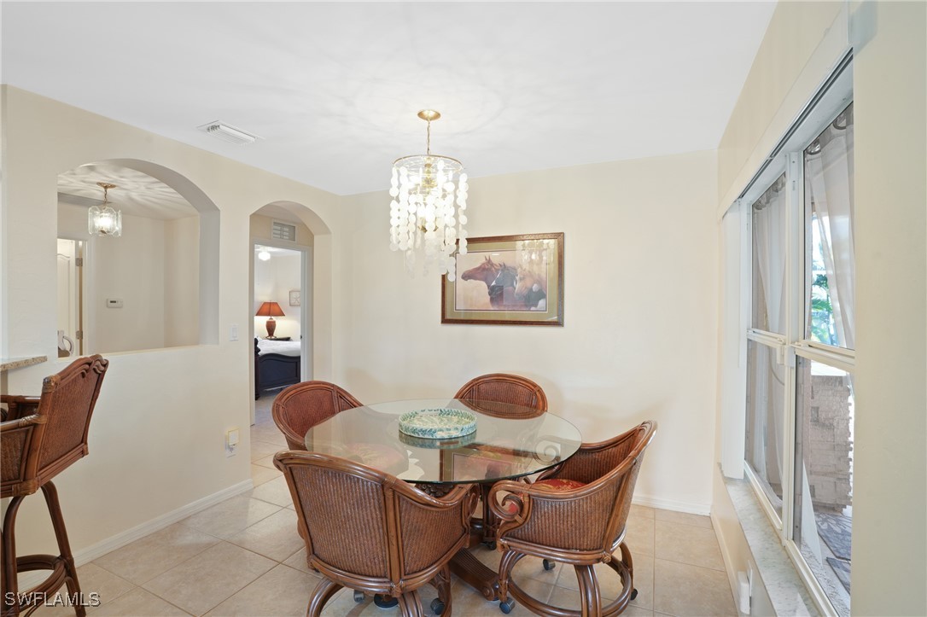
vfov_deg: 73.7
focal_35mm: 16
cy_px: 308
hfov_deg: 96.8
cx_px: 464
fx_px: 412
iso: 400
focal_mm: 16
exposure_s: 1/2.5
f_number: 9
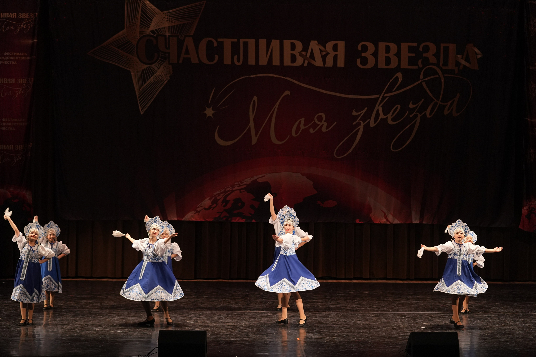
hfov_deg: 19.8
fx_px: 1534
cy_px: 178
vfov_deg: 13.3
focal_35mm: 103
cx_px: 268
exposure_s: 1/400
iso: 1600
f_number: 2.8
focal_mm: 103
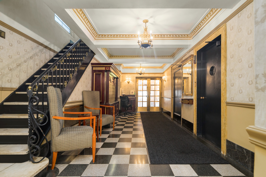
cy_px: 88
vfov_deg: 70.5
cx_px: 133
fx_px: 126
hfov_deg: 93.3
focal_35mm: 17
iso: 320
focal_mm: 17
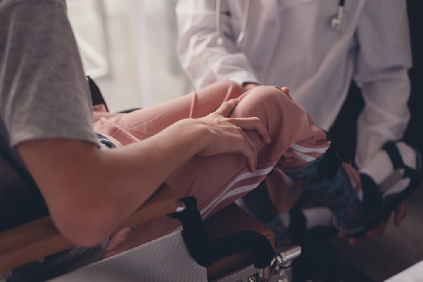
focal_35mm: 50
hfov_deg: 39.6
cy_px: 141
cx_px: 212
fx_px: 588
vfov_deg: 27.0
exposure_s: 1/200
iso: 200
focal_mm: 50
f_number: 2.5
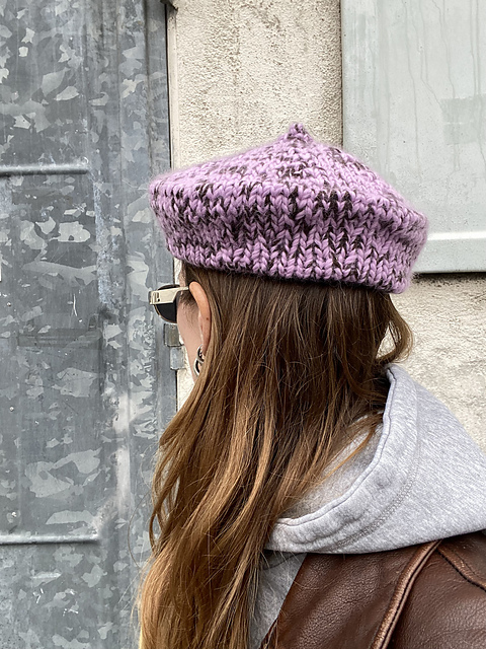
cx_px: 243
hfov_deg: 46.8
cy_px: 324
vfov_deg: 60.0
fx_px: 562
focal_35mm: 30
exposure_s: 1/122
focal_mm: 2.71
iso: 40
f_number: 2.2
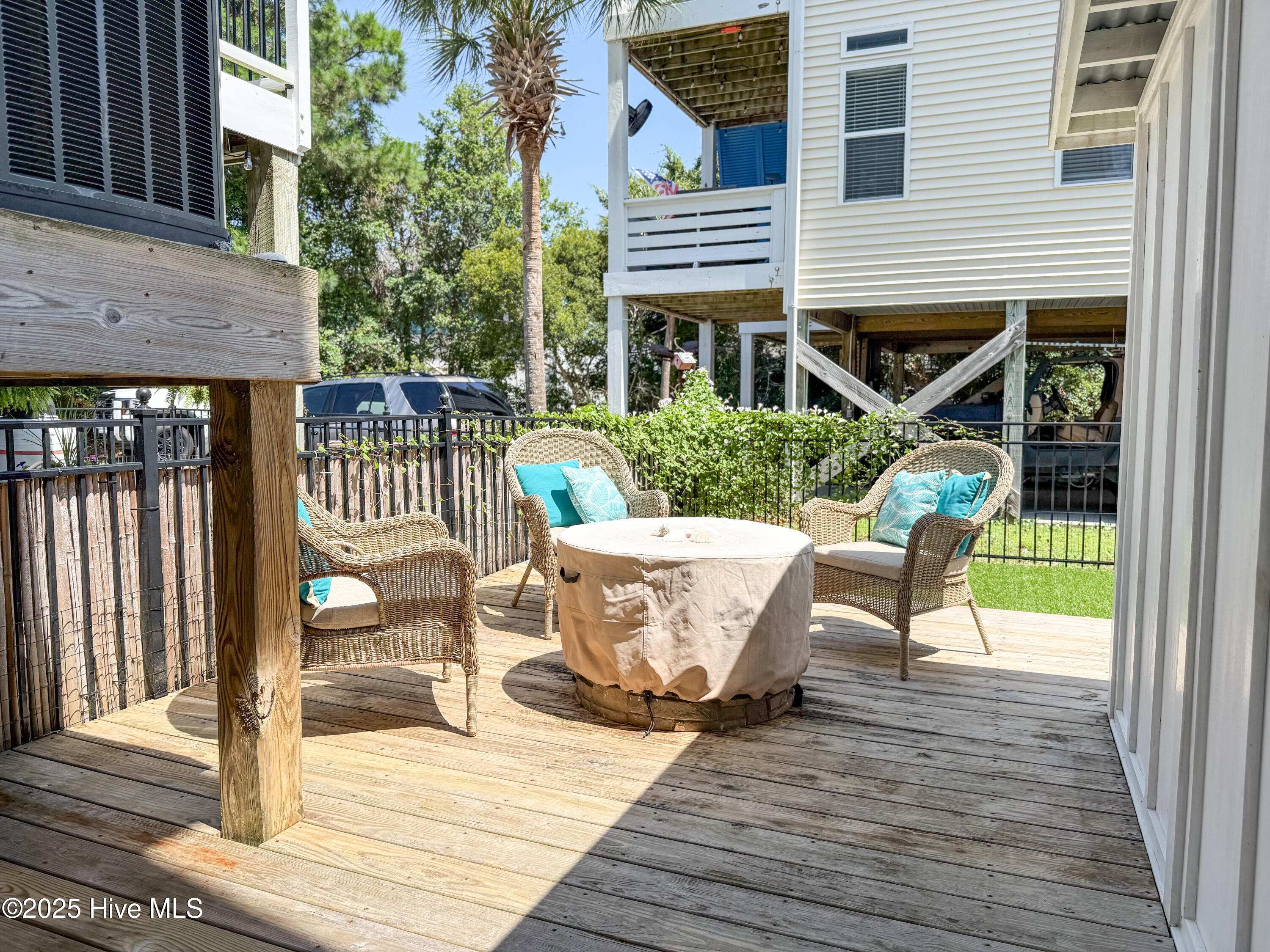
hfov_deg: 71.6
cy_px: 476
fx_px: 881
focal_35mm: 24
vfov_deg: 56.8
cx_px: 635
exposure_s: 1/2500
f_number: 1.8
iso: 80
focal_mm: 6.76
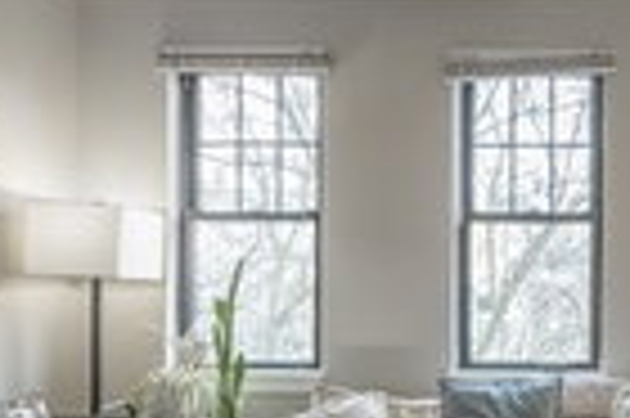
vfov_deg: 27.6
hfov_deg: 37.2
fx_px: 839
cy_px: 310
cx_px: 616
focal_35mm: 48
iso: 64
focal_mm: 14
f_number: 10
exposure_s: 1
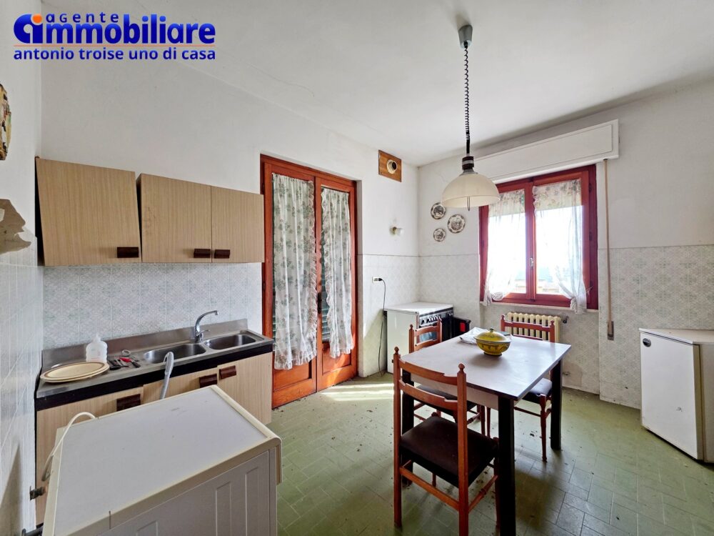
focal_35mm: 13
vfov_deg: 89.9
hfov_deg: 106.2
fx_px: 268
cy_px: 268
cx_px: 357
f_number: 1.9
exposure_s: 1/100
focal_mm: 2.2
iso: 80
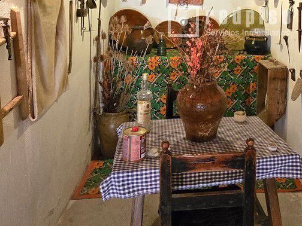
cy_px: 22
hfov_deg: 52.7
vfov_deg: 39.8
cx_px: 230
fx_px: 288
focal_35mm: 33
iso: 1600
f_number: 2.2
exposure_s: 1/50
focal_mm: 2.2
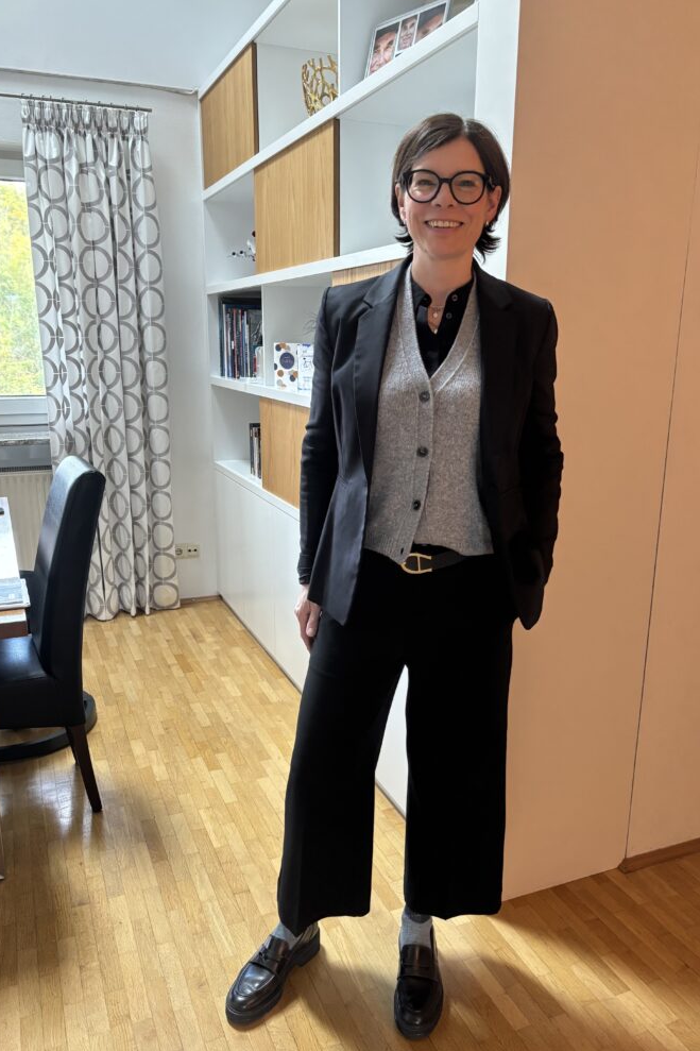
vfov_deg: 65.5
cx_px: 361
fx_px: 817
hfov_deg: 46.4
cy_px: 543
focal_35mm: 28
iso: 250
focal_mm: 5.96
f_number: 1.6
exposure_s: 1/60
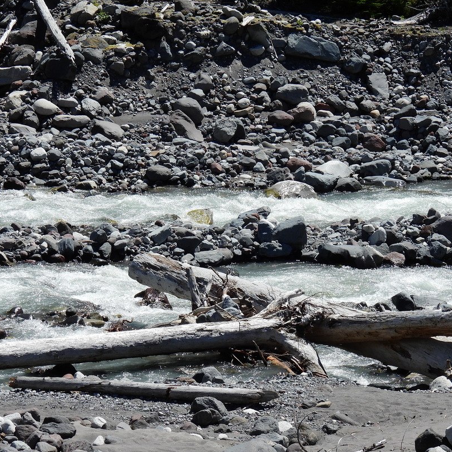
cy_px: 249
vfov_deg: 9.2
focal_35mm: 190
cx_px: 213
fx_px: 2807
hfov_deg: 9.2
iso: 100
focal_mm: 24.1
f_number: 4
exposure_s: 1/1000
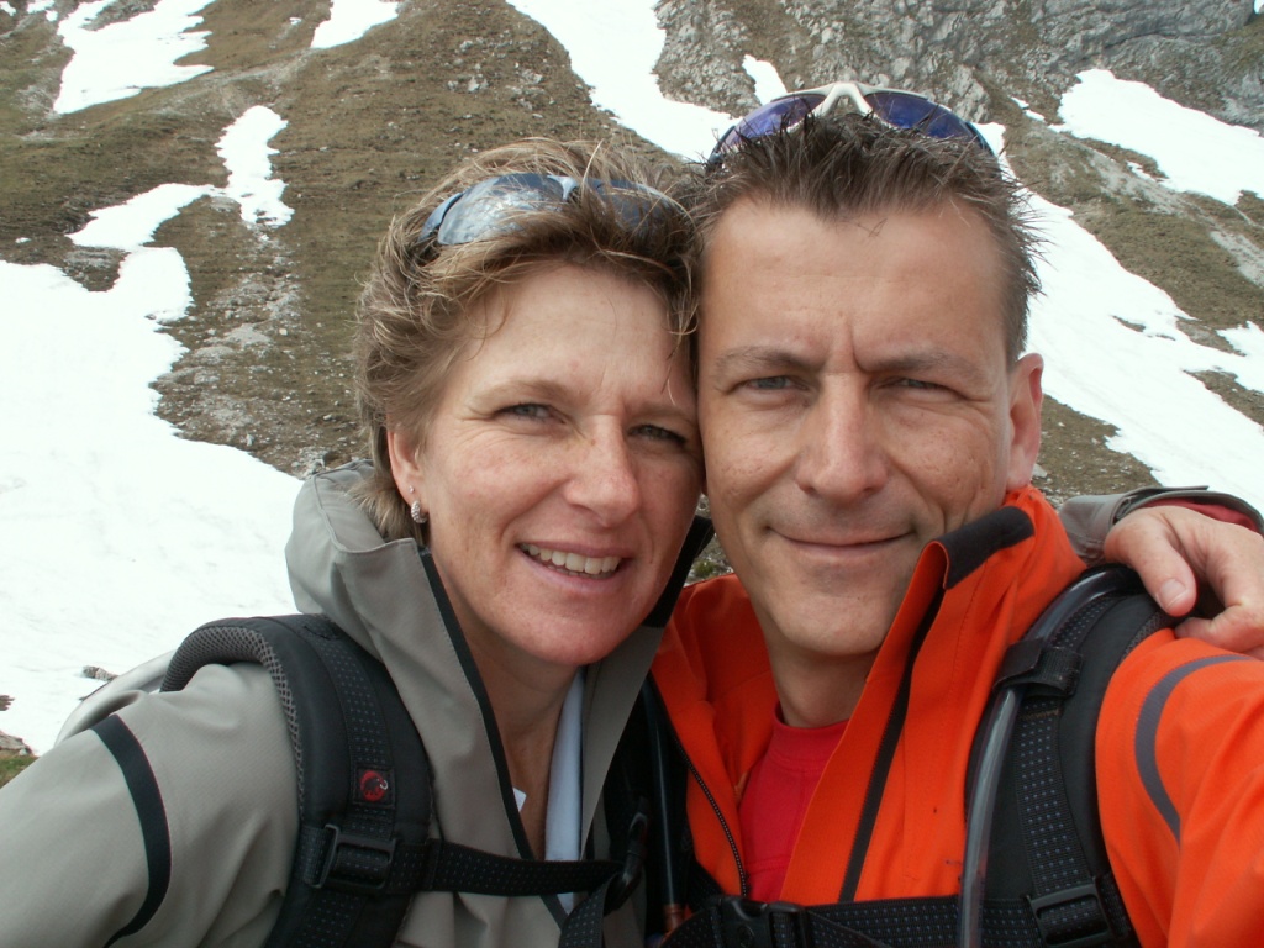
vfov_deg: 40.7
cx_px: 632
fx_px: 1278
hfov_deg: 52.6
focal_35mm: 35
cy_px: 474
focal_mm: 5.86
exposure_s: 1/200
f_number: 5.6
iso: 50
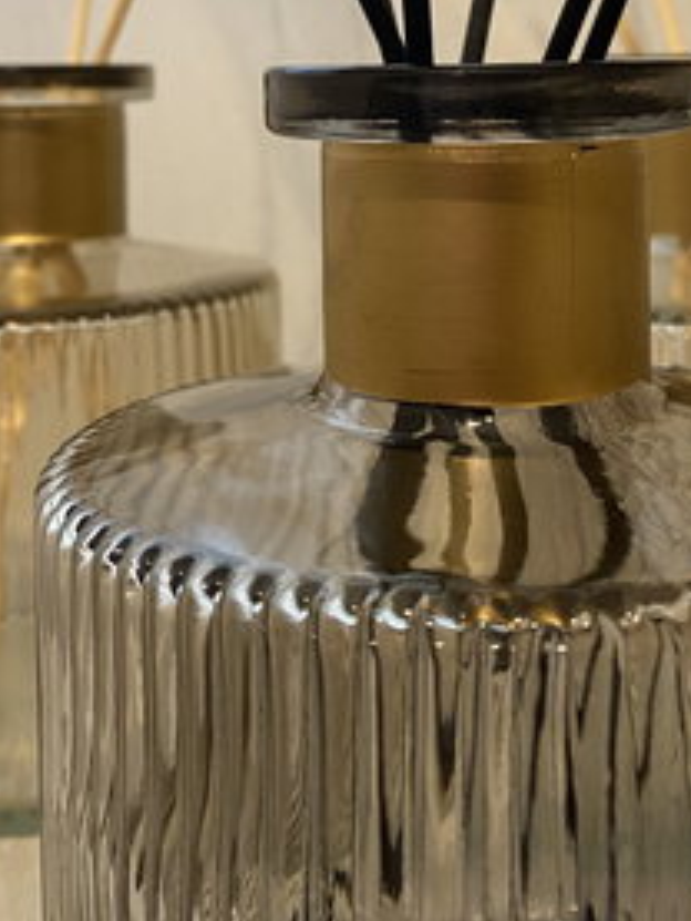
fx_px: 1330
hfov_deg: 29.1
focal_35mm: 50
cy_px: 161
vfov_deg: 36.6
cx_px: 339
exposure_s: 1/50
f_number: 1.8
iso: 250
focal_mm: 4.25
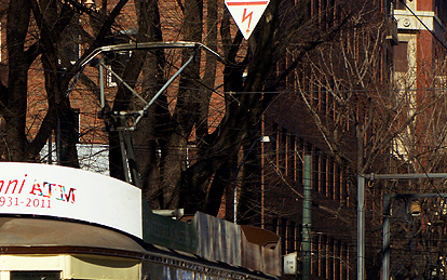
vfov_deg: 4.6
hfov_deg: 7.4
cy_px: 322
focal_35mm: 283
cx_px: -36
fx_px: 3452
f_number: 9
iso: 200
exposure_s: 1/500
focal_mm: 75
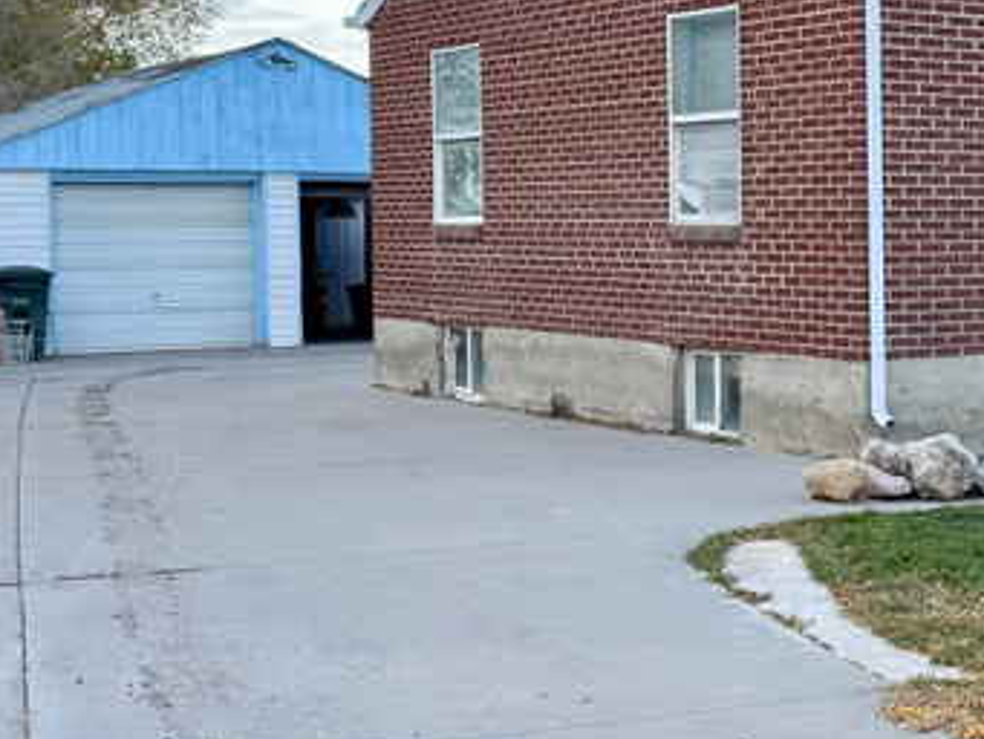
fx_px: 2047
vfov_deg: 20.4
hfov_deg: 25.4
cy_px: 268
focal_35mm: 72
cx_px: 1033
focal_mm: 6.76
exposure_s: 1/812
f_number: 1.78
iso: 80
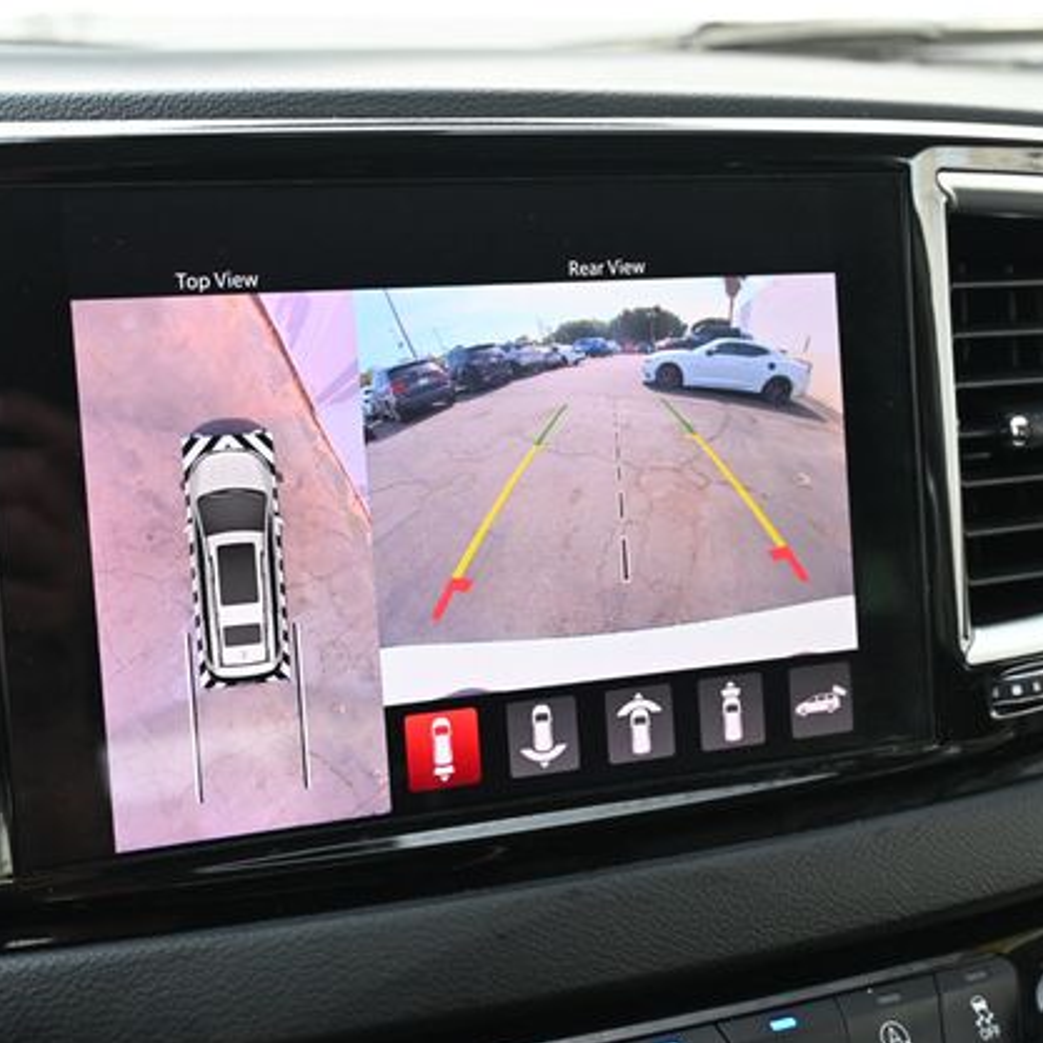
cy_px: 525
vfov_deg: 38.4
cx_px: 413
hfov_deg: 38.2
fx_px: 1499
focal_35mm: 44
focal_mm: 22.5
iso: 560
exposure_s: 1/125
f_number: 4
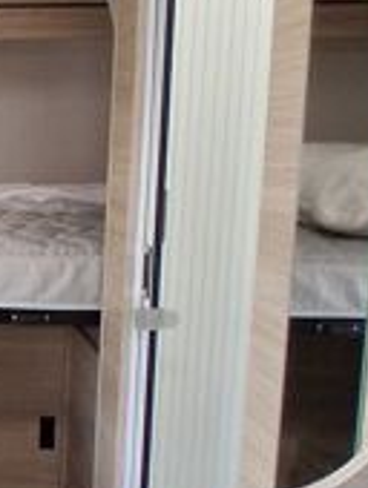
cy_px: 255
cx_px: -204
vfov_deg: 30.2
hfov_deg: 19.6
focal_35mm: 64
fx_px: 905
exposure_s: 1/100
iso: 80
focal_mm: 1.4
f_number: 2.2
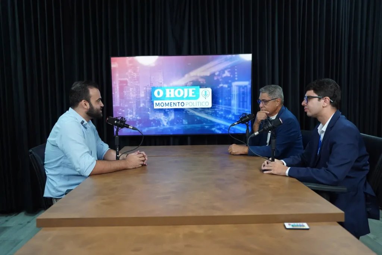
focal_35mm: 32
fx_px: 343
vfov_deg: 40.8
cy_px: 128
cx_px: 191
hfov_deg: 58.3
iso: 320
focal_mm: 32.3
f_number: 2.8
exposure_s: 1/60
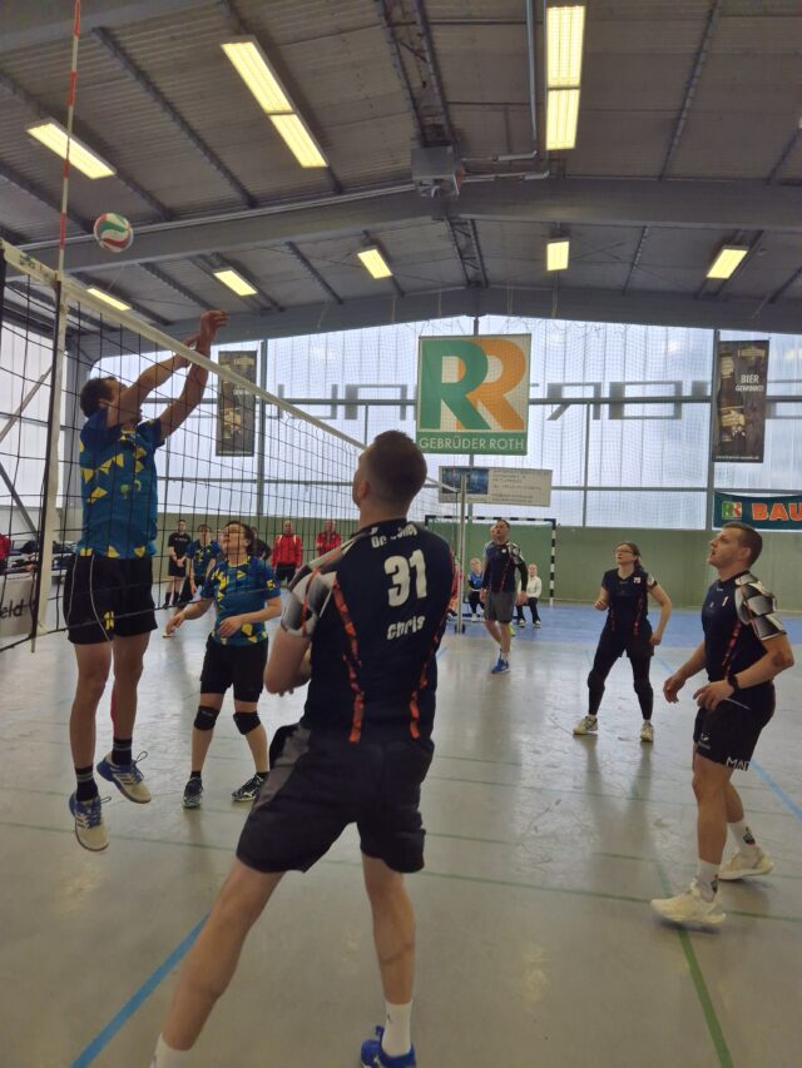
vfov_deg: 73.9
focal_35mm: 23
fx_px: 710
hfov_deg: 58.9
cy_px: 534
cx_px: 401
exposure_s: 1/180
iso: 50
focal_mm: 5.4
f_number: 1.8
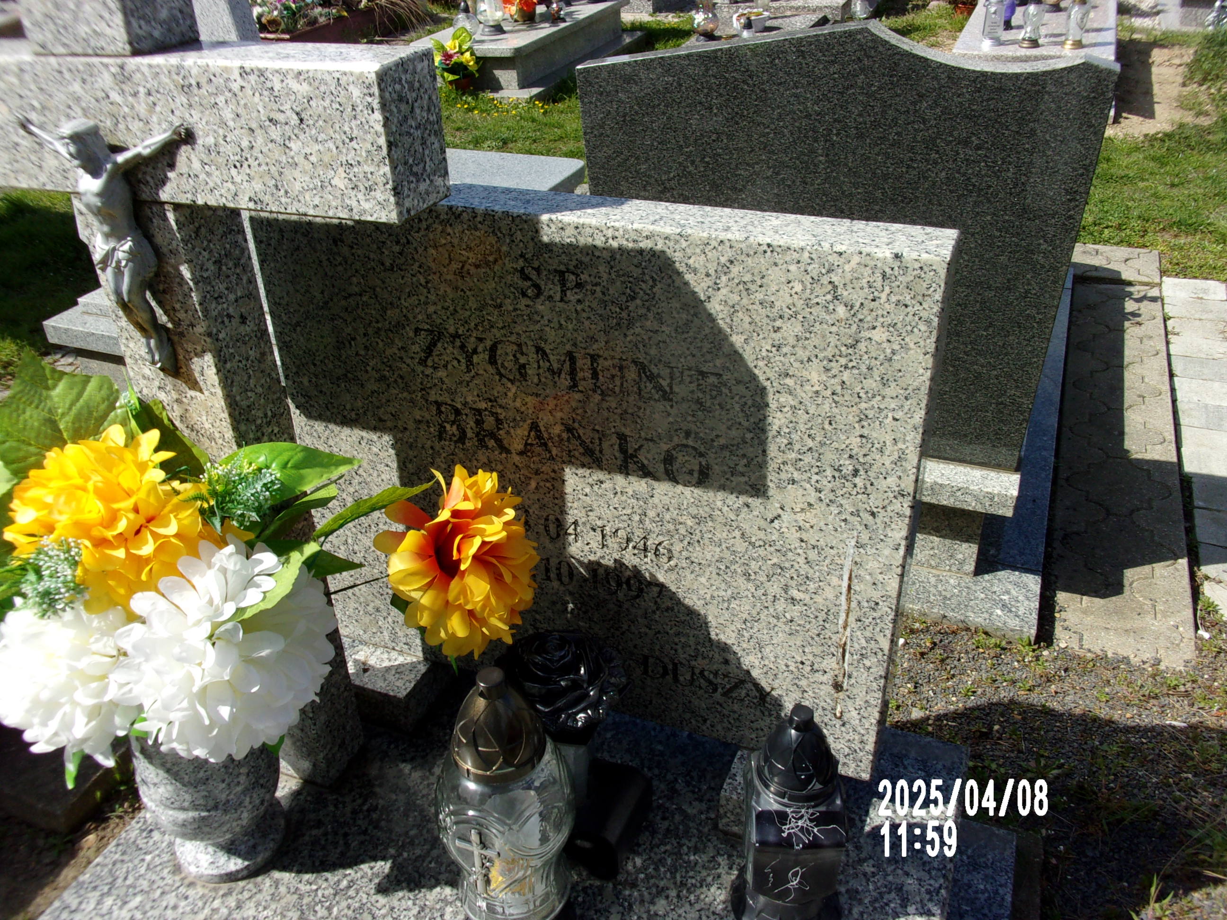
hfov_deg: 63.4
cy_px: 460
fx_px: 992
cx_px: 614
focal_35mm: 28
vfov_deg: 49.7
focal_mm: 5.1
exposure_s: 1/100
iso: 80
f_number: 10.8
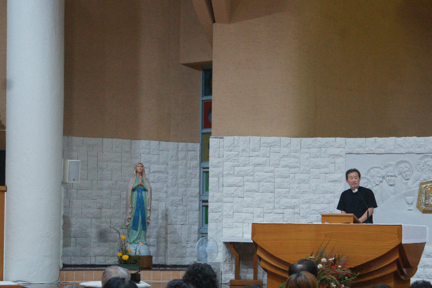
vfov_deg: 16.0
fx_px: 1020
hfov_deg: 23.6
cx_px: 336
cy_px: 226
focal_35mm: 85
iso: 1250
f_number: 7.1
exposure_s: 1/50
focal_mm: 45
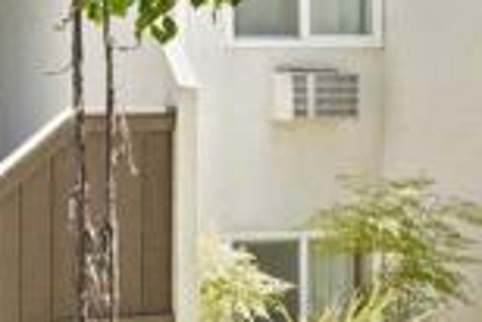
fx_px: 1216
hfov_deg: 18.7
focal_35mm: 91
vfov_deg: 15.0
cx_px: -316
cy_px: 47
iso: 125
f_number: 8
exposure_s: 1/30
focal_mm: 14.6
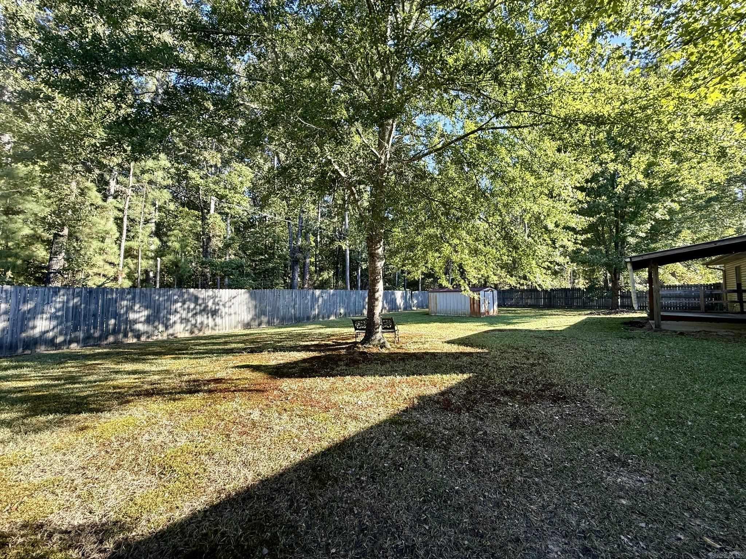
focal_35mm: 14
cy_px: 280
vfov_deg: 85.7
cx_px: 373
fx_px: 302
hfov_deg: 102.1
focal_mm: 2.22
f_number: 2.2
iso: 50
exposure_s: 1/197
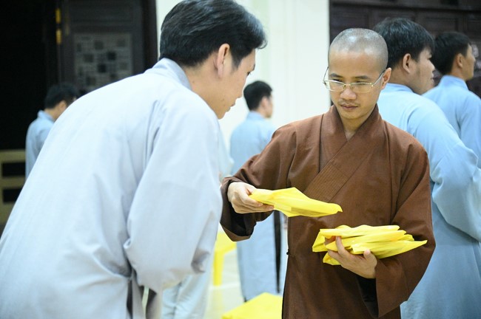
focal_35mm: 75
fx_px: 1001
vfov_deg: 18.1
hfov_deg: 27.0
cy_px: 160
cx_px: 240
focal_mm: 75
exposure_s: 1/250
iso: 20000
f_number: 4
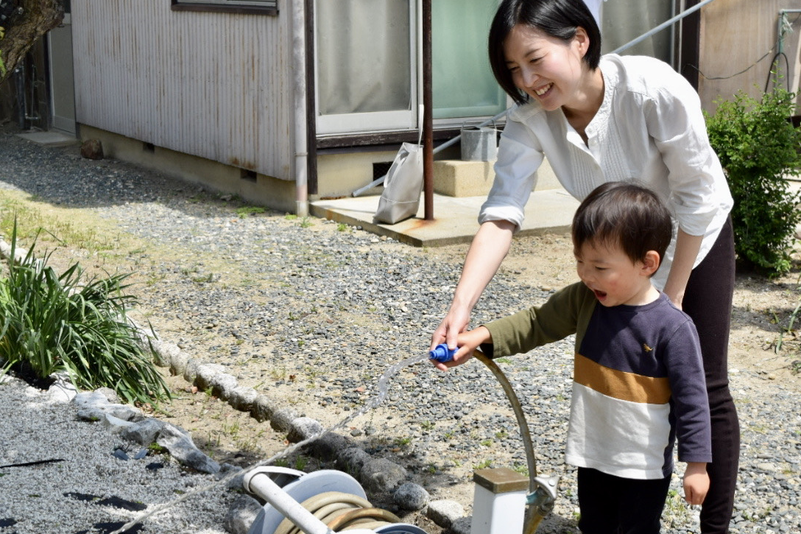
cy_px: 305
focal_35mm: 52
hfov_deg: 38.1
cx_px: 454
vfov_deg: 26.0
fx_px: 1157
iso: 200
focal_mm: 30
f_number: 9
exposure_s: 1/640
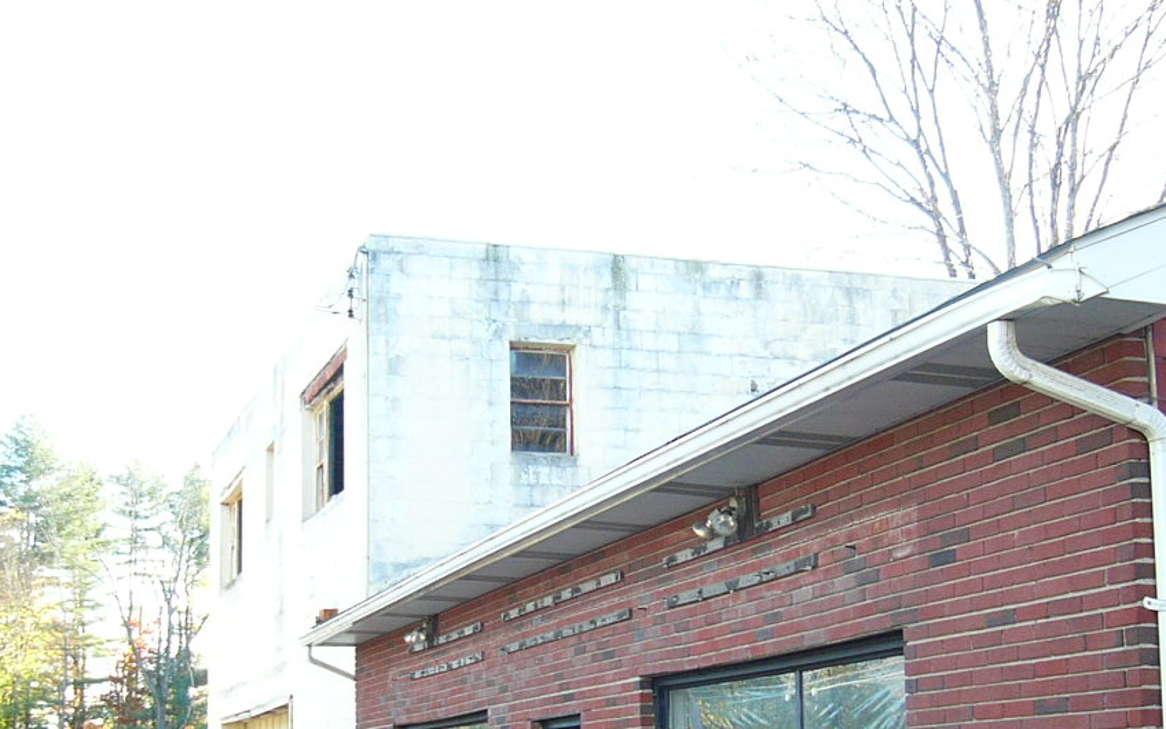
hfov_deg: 36.3
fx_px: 1780
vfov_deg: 22.9
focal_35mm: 56
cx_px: 536
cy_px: 557
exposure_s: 1/80
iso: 100
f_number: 2.8
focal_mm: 5.8
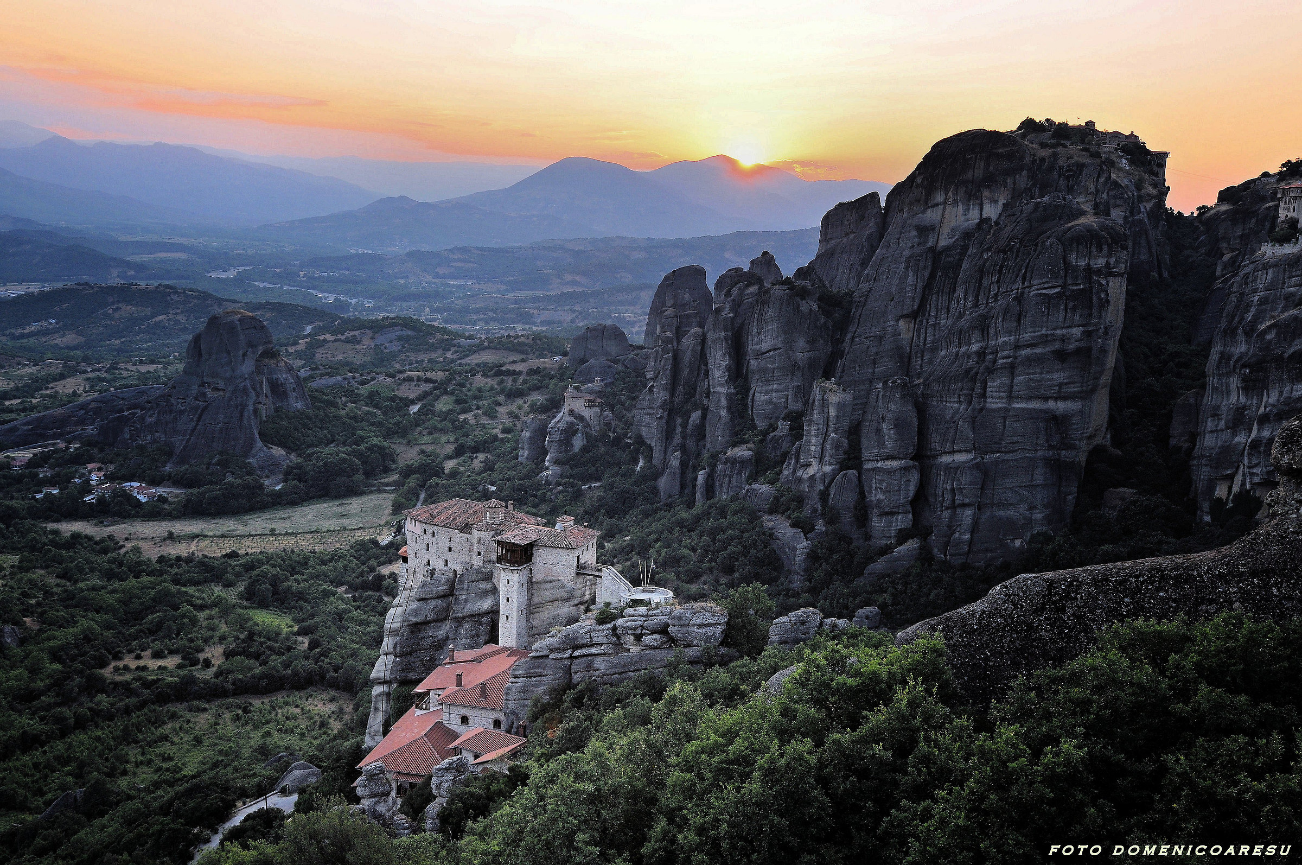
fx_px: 1300
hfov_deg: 53.2
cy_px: 432
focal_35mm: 36
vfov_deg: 36.8
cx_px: 651
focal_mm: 24
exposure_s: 1/125
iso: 200
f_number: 5.6
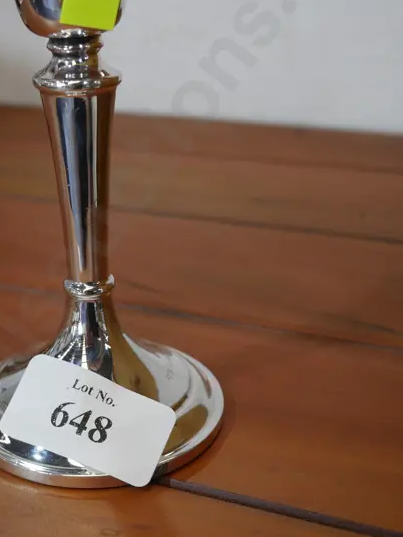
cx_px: 106
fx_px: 947
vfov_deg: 31.6
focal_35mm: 61
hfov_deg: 23.8
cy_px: 223
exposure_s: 1/60
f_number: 3.6
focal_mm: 16
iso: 200
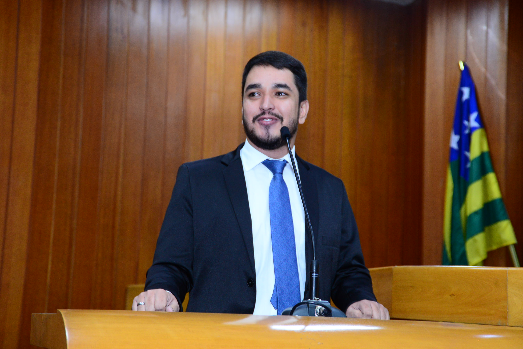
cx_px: 262
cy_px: 174
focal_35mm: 82
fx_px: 1192
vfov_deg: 16.7
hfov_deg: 24.8
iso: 2000
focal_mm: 82
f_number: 5.6
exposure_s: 1/60
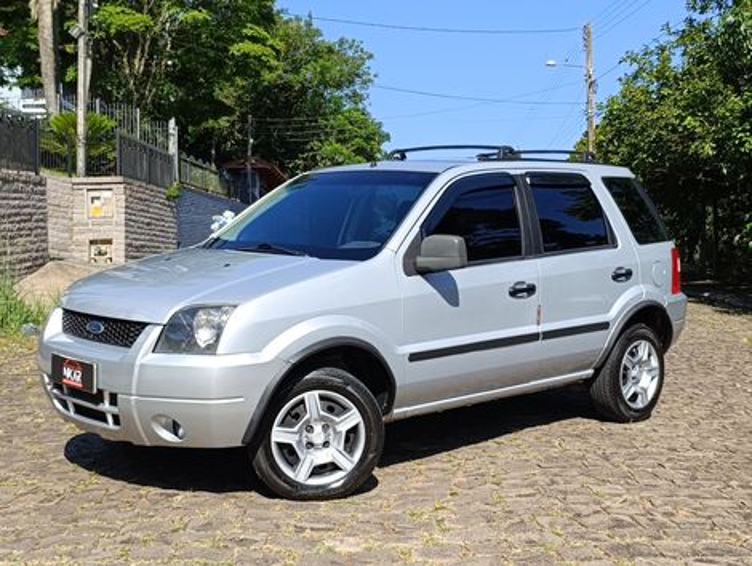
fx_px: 566
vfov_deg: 53.2
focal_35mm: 26
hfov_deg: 67.2
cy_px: 283
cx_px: 376
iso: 59
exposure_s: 1/1145
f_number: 1.5
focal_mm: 4.94
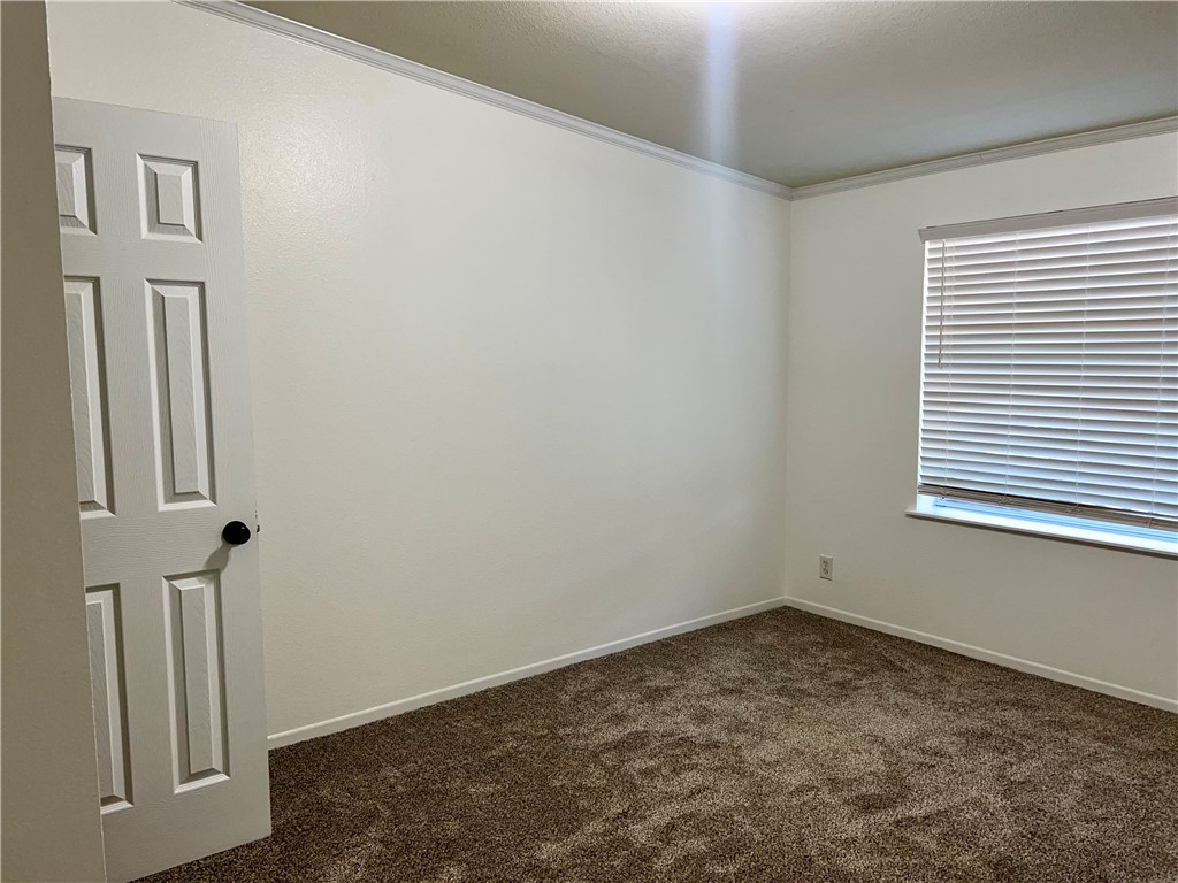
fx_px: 885
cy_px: 442
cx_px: 589
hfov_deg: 67.3
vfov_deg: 53.1
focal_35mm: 26
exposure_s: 1/120
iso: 80
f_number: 1.5
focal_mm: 5.7
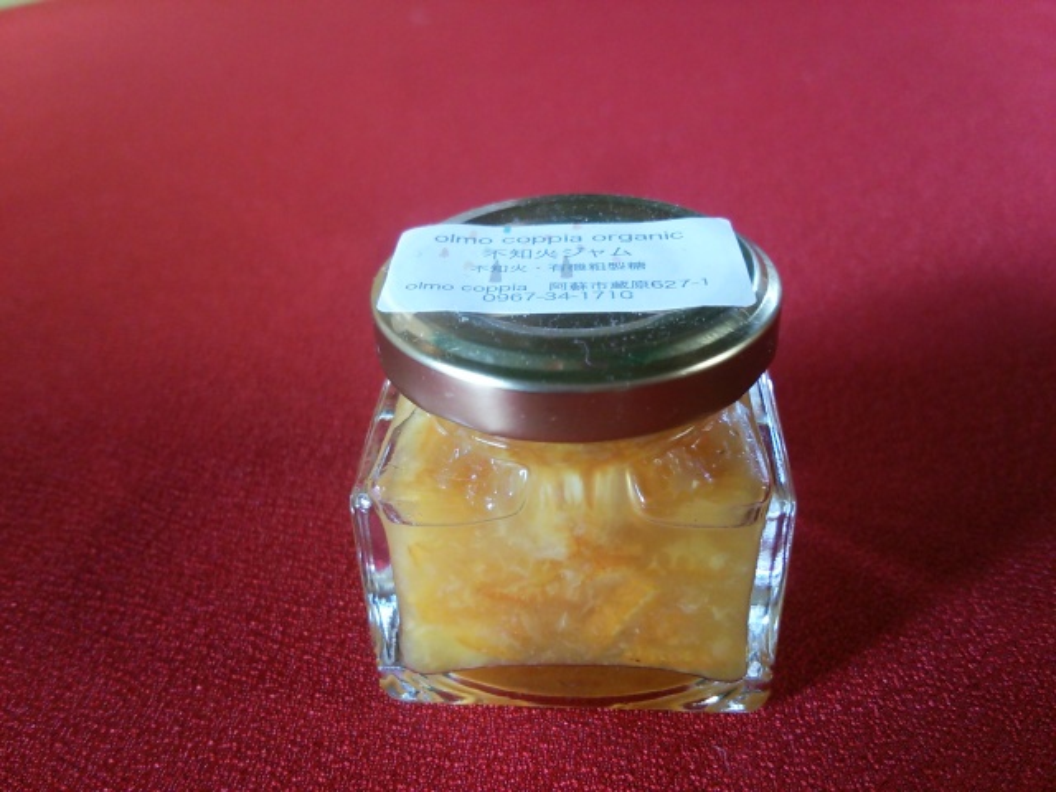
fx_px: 915
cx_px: 528
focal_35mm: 30
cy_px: 396
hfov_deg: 60.0
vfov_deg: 46.8
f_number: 1.94
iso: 125
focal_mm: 4.06
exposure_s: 1/50
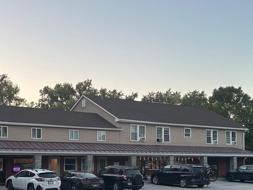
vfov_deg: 27.3
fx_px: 387
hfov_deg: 35.9
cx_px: 92
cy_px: 136
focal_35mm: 53
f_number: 1.5
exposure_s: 1/290
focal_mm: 5.7
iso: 40
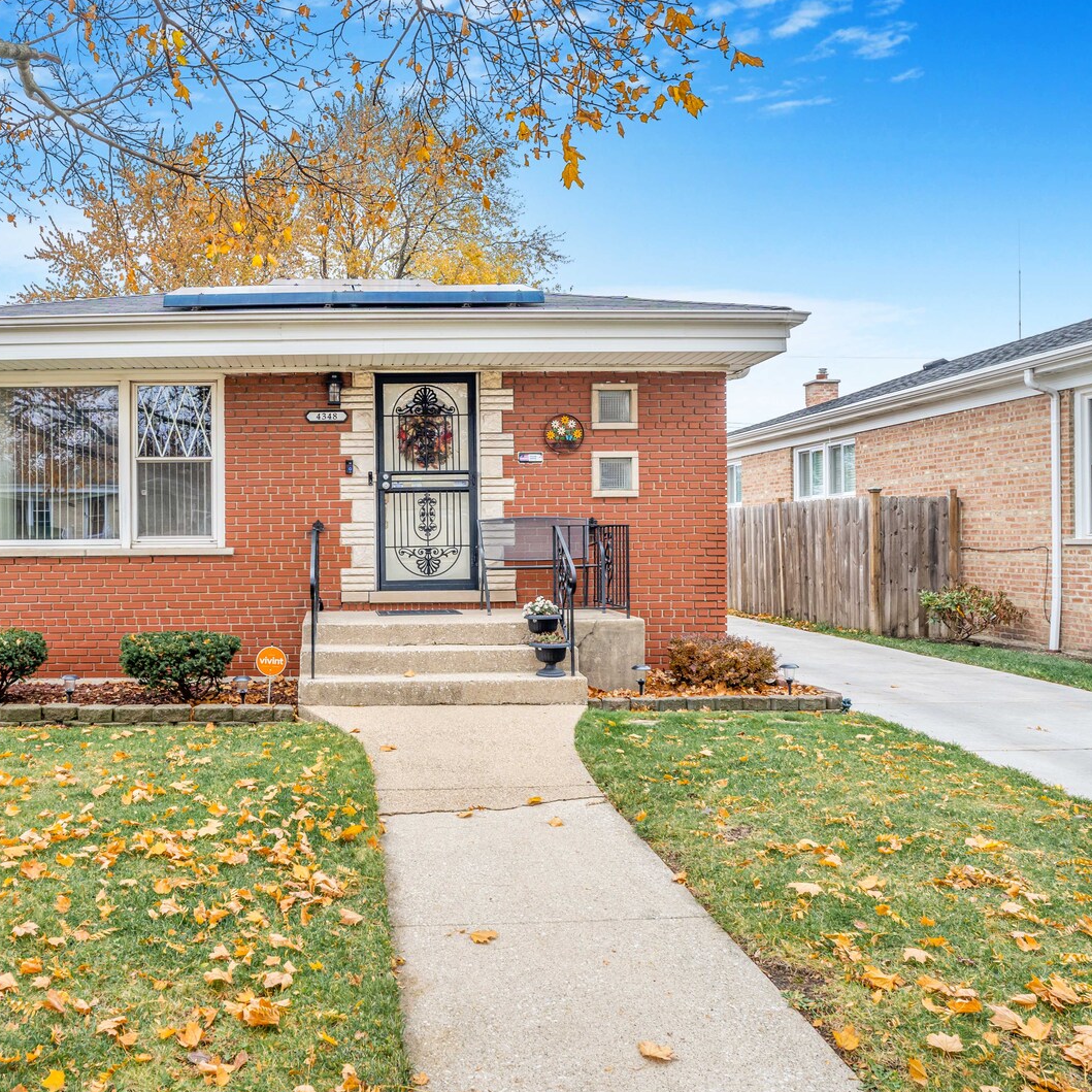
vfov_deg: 60.9
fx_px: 928
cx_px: 358
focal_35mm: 26
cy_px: 549
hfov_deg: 59.4
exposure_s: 1/50
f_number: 9
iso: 640
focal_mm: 20
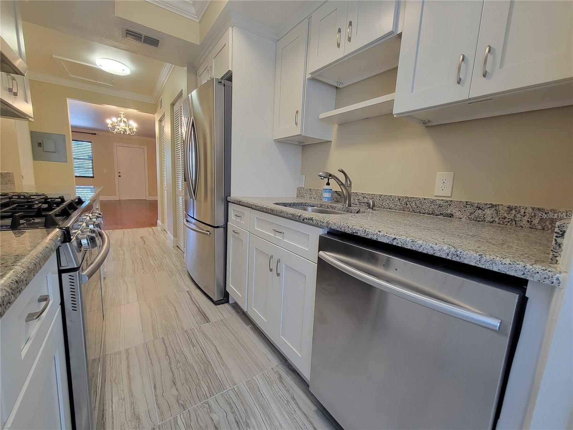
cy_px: 215
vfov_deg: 89.9
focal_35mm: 13
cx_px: 286
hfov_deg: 106.2
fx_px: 215
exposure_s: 1/60
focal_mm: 2.2
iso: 320
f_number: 2.2
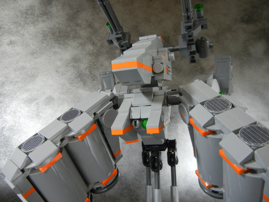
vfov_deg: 46.8
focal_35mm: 30
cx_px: 134
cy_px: 101
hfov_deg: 60.0
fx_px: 233
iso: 400
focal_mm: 5.4
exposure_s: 1/42
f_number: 3.5
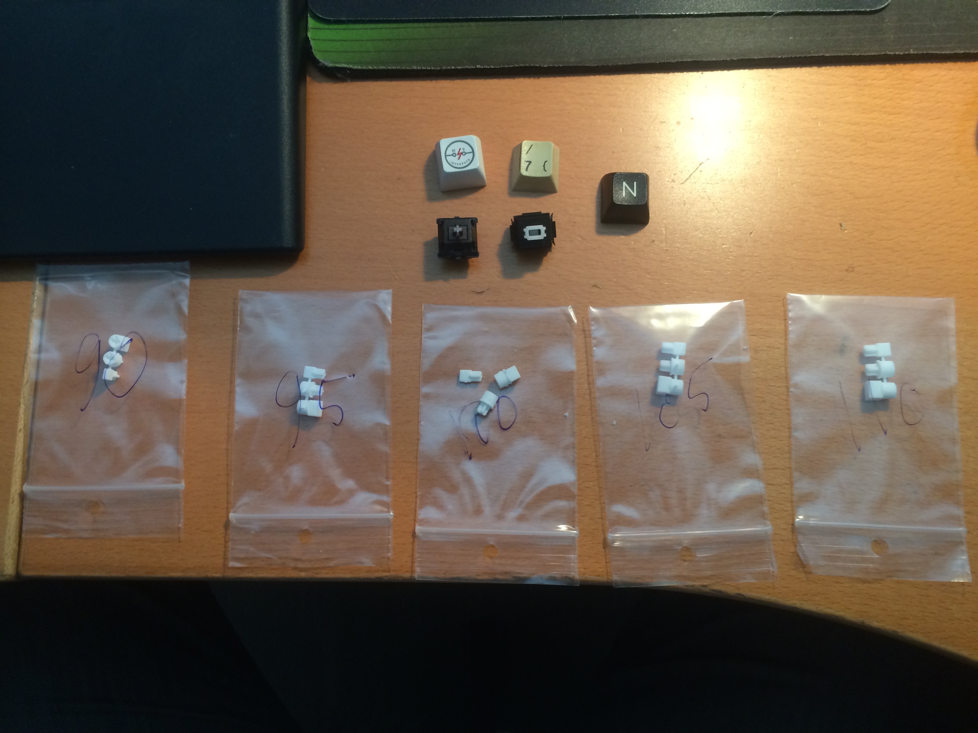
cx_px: 489
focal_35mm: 30
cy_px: 366
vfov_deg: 46.8
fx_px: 848
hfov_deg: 60.0
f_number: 2.2
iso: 100
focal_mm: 4.12
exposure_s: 1/30
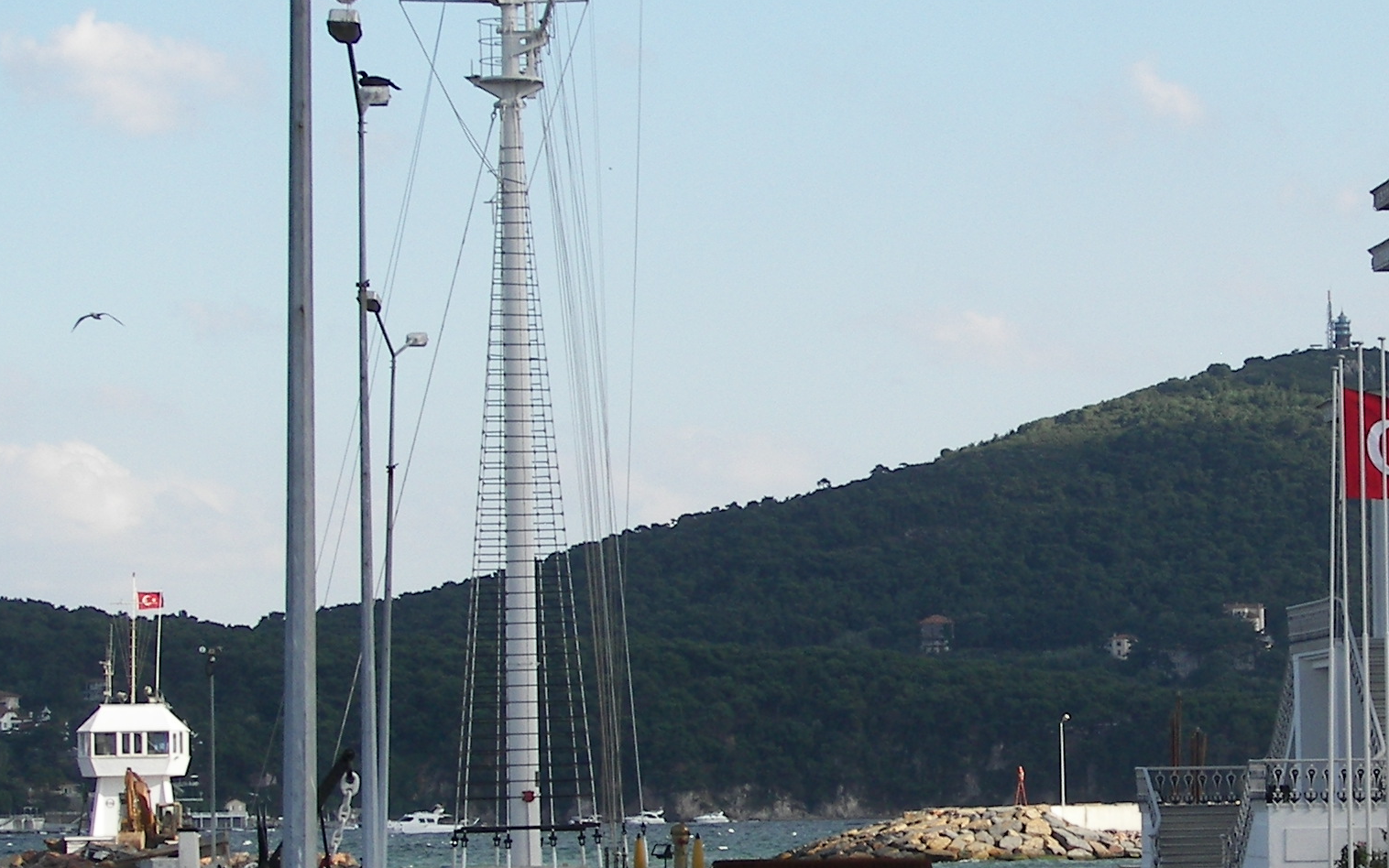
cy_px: 478
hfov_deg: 11.4
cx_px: 1080
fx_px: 6928
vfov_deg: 7.2
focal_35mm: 183
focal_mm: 16.8
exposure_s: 1/500
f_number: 3.2
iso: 50
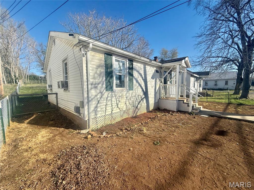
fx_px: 103
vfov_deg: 85.7
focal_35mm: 14
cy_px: 95
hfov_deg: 102.1
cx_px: 127
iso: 50
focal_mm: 2.22
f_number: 2.2
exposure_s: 1/5155
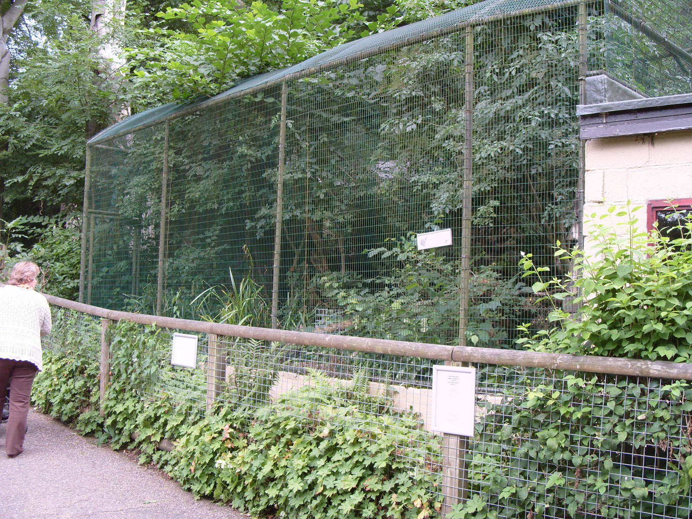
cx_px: 346
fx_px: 700
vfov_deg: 40.7
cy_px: 260
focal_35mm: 35
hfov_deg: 52.6
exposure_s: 1/45
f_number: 2.8
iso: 80
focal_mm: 7.8
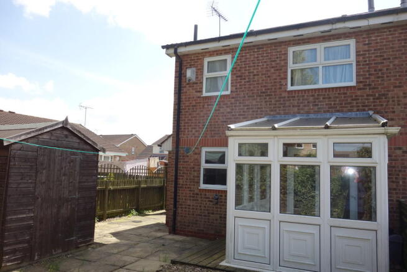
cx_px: 204
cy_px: 136
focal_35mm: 28
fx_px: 317
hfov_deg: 65.5
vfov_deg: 46.4
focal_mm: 10.4
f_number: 5.6
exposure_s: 1/250
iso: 125
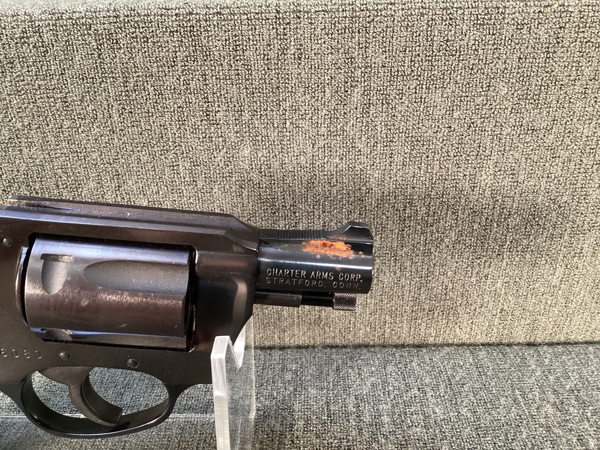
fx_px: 537
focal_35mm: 31
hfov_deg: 58.3
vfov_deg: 45.4
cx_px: 300
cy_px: 225
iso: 250
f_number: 2.4
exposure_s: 1/60
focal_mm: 3.3
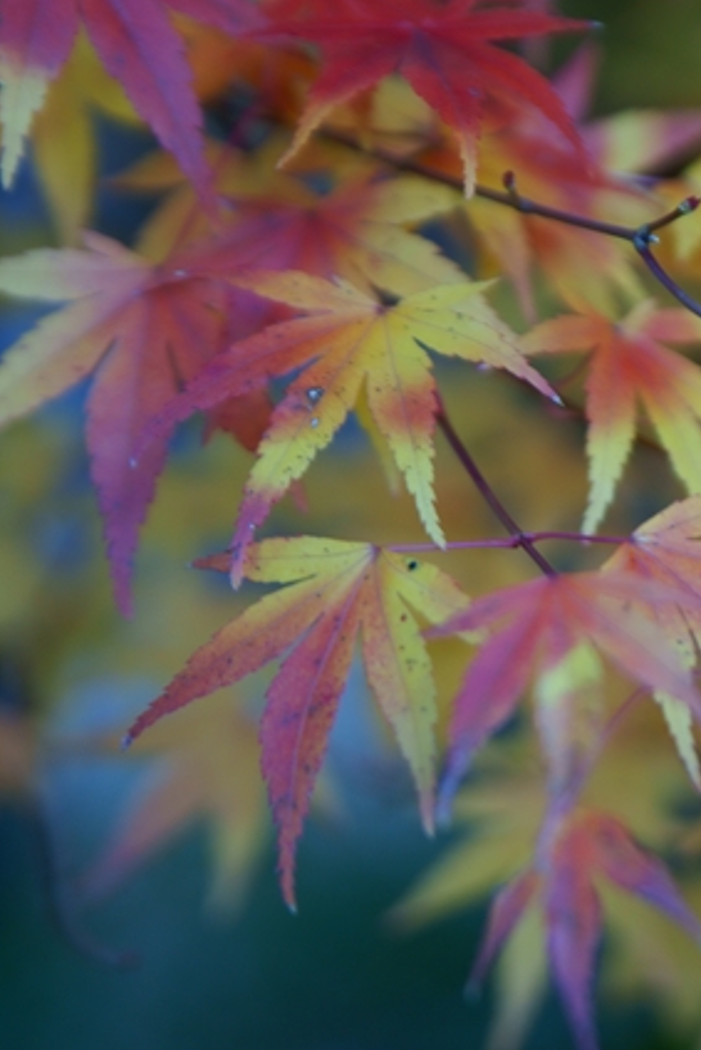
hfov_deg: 8.0
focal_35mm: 170
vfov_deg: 12.1
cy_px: 525
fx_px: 4954
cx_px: 733
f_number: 3.5
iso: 100
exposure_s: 1/13
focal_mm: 75
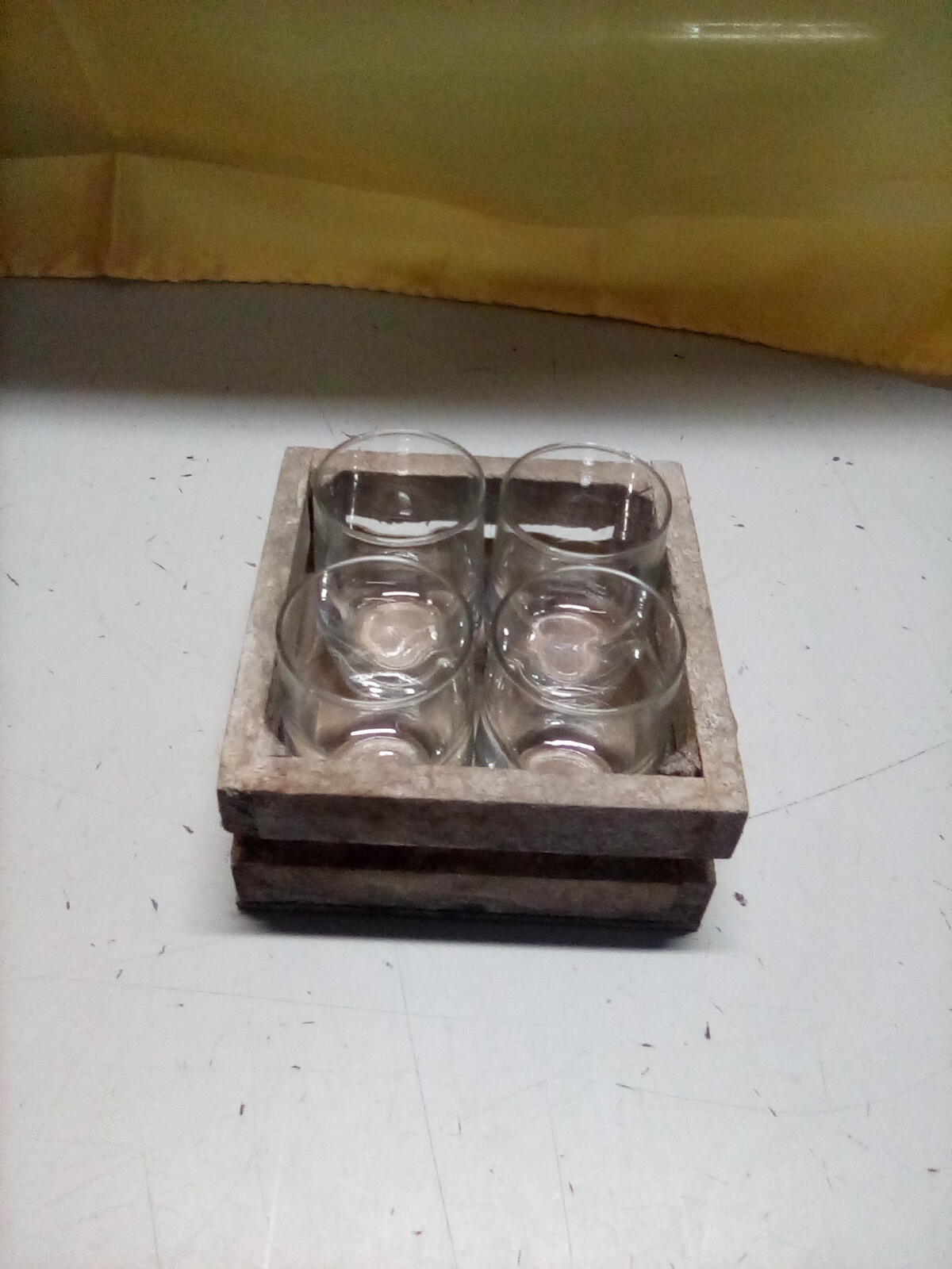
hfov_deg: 49.7
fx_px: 1027
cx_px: 476
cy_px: 634
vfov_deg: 63.4
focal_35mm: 28
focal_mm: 2.27
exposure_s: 1/25
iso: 195
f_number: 2.2
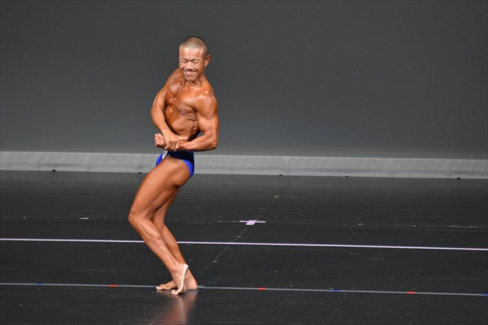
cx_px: 244
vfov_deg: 3.7
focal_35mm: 375
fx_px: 5081
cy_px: 162
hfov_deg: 5.5
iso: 4000
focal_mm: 250
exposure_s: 1/400
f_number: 5.6
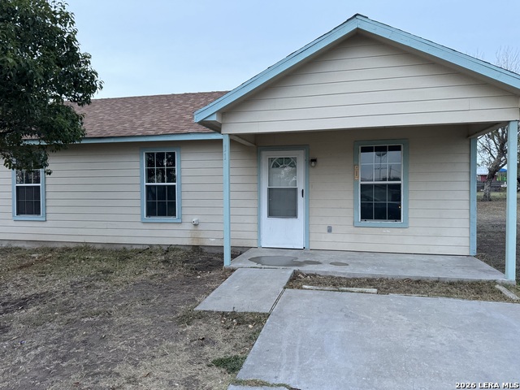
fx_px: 361
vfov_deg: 56.8
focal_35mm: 24
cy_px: 195
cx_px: 260
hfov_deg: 71.6
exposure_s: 1/60
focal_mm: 6.76
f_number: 1.78
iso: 400
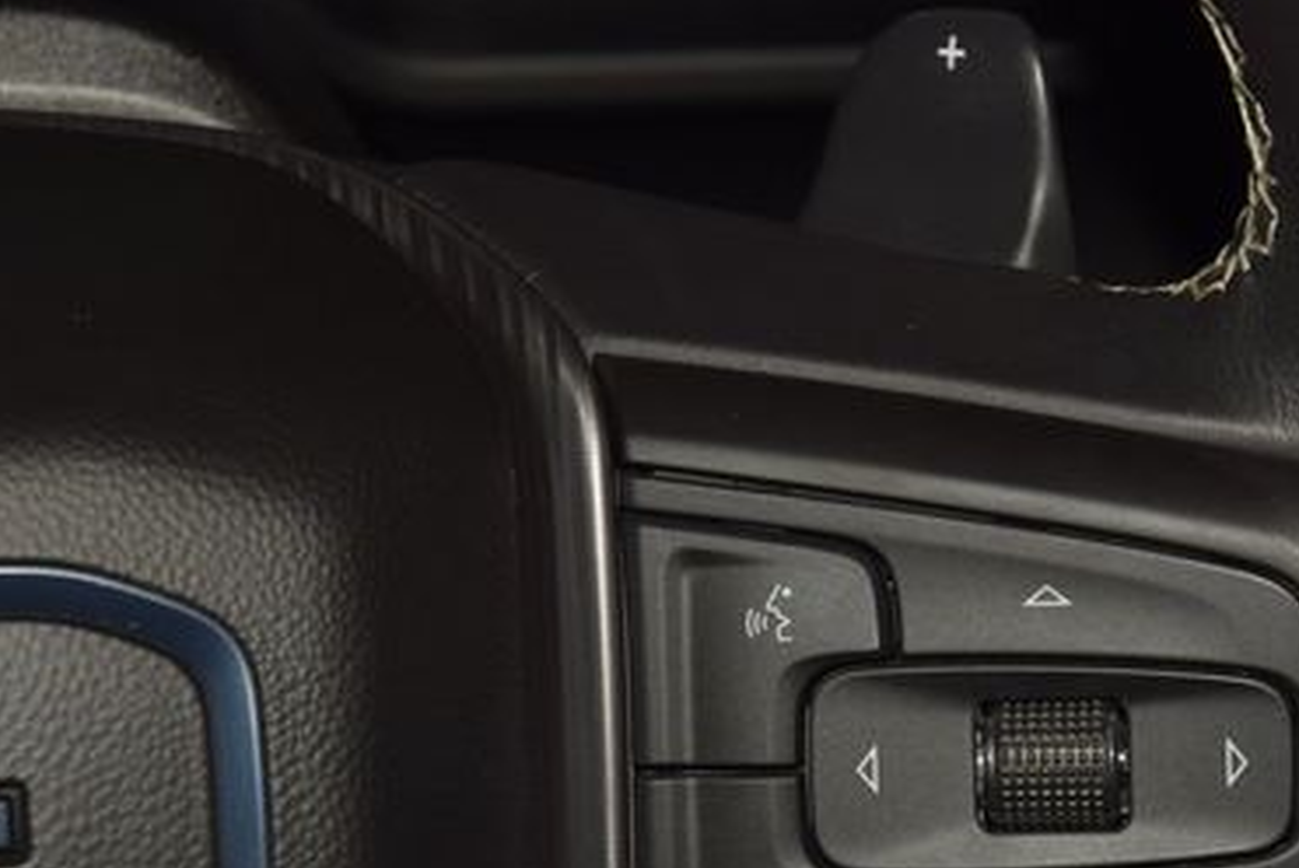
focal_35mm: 181
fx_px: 6536
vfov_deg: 7.6
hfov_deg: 11.3
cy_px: 572
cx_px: 879
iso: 100
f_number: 8
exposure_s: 1/125
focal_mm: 70
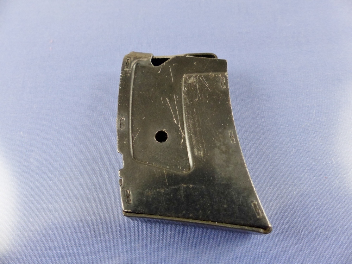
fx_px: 254
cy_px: 132
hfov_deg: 69.4
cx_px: 176
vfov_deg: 54.9
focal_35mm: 25
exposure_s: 1/60
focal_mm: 4.5
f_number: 2.8
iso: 250
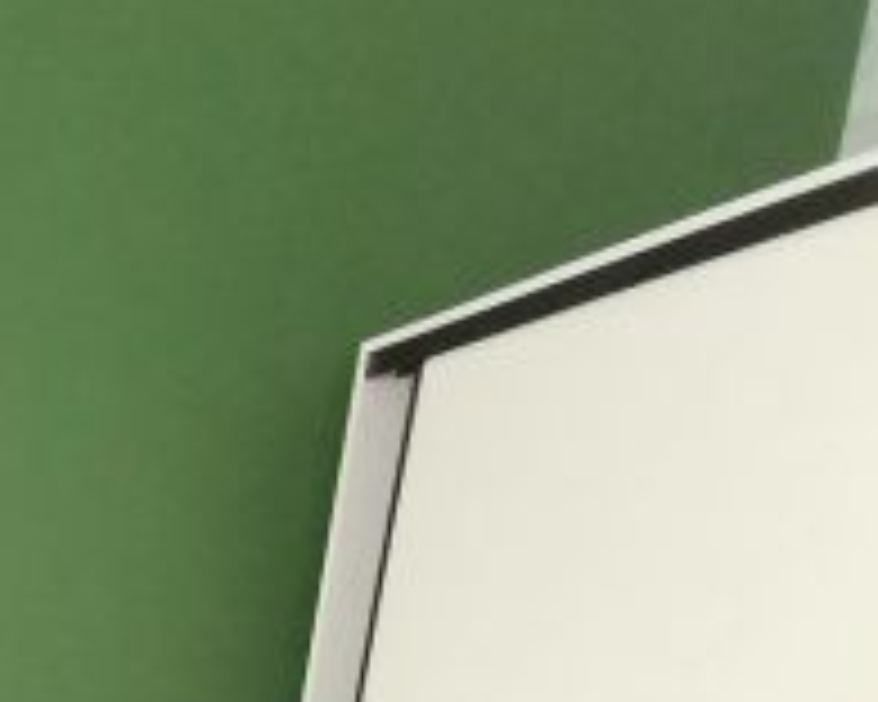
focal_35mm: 64
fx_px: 1663
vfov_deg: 18.7
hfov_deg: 19.5
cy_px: 1251
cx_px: -806
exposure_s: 1/33.3
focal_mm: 2.35
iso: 320
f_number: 2.2
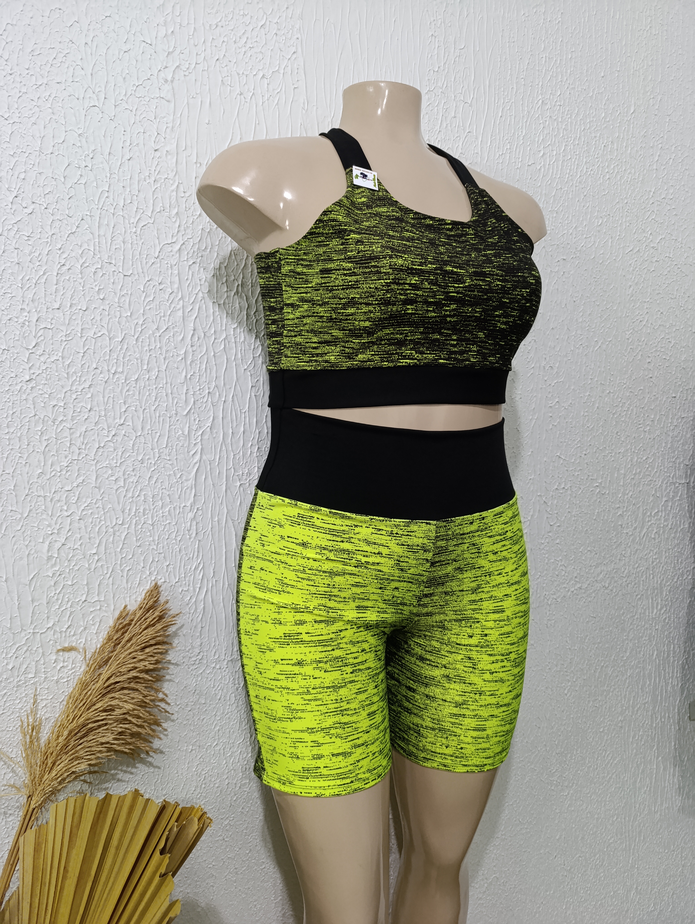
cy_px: 462
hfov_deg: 59.0
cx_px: 348
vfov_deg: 73.8
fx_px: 614
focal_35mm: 23
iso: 1600
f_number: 1.6
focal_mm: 6.14
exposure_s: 1/60
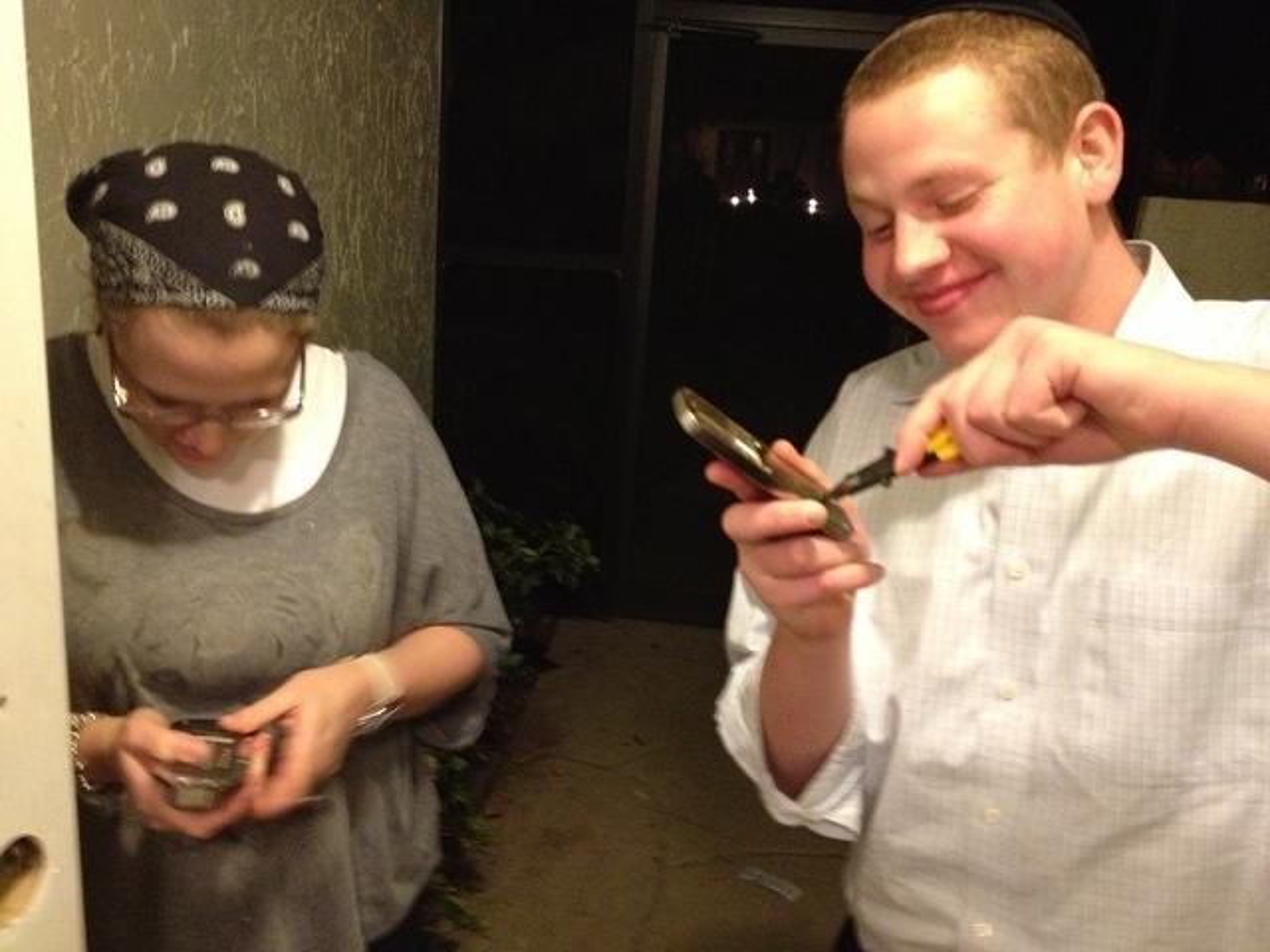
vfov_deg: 40.7
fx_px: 1284
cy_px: 476
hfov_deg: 52.6
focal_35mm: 35
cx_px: 635
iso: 500
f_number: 2.4
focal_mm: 4.28
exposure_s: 1/15
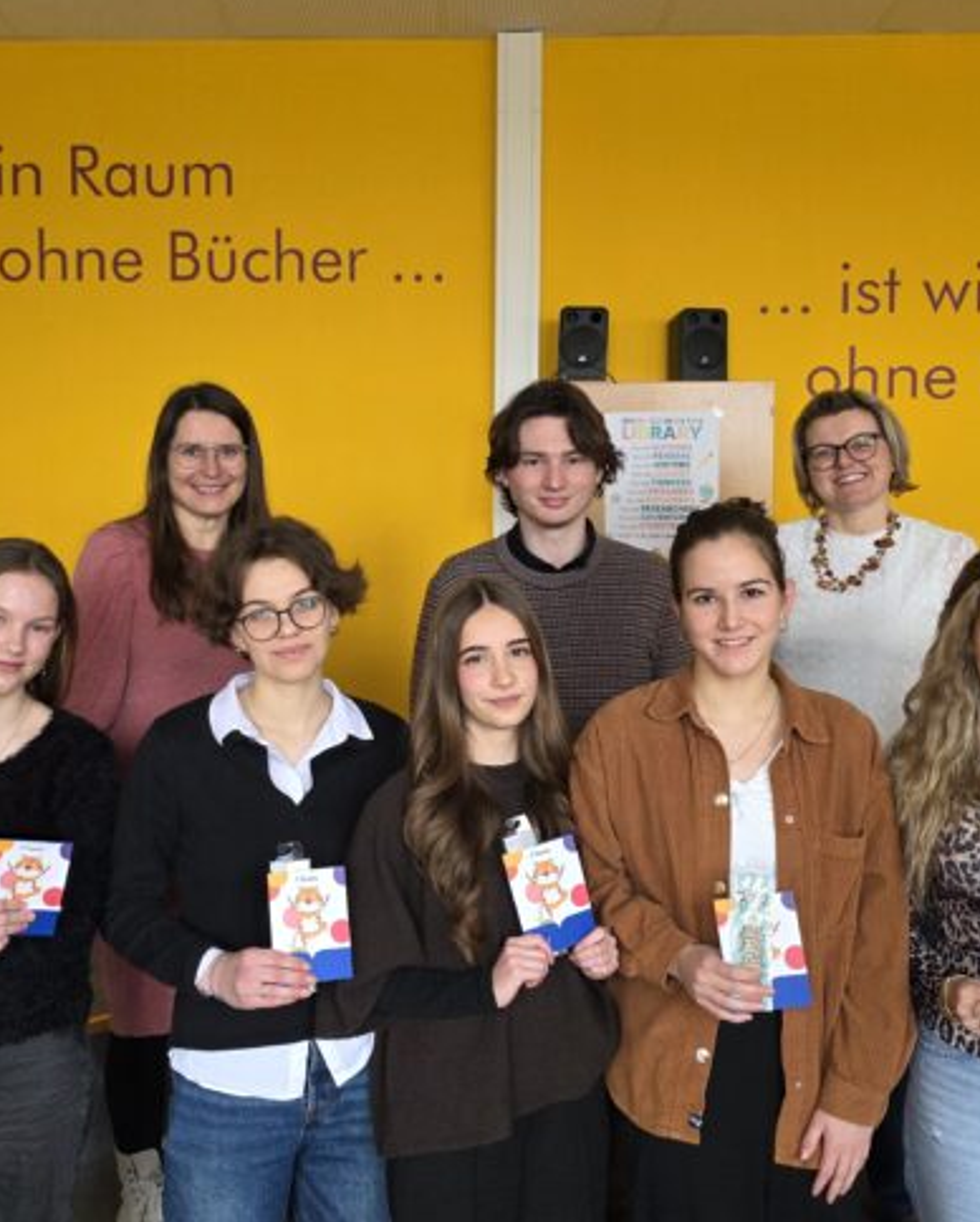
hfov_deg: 39.1
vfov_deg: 47.9
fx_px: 1376
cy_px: 587
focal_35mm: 38
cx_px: 422
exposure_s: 1/120
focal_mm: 6.3
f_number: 1.7
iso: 320
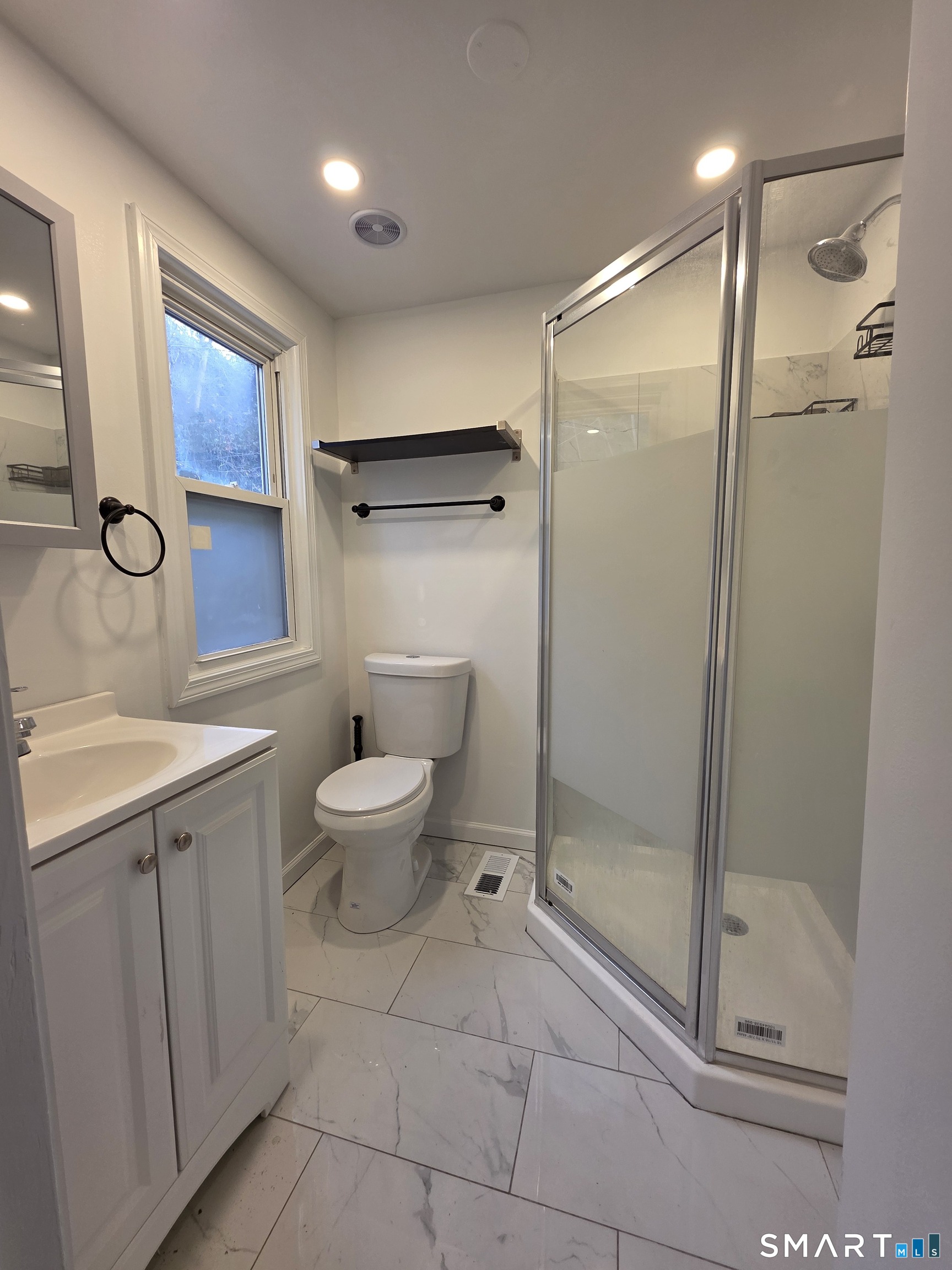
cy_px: 635
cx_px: 476
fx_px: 477
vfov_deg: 106.2
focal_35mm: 13
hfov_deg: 89.9
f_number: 1.9
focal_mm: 2.2
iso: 125
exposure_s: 1/120
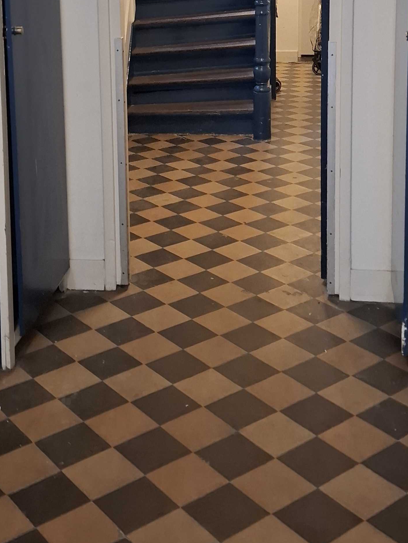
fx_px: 786
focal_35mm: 50
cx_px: 218
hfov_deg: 29.1
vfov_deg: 36.5
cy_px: 86
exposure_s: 1/25
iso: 400
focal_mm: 5.54
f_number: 1.8
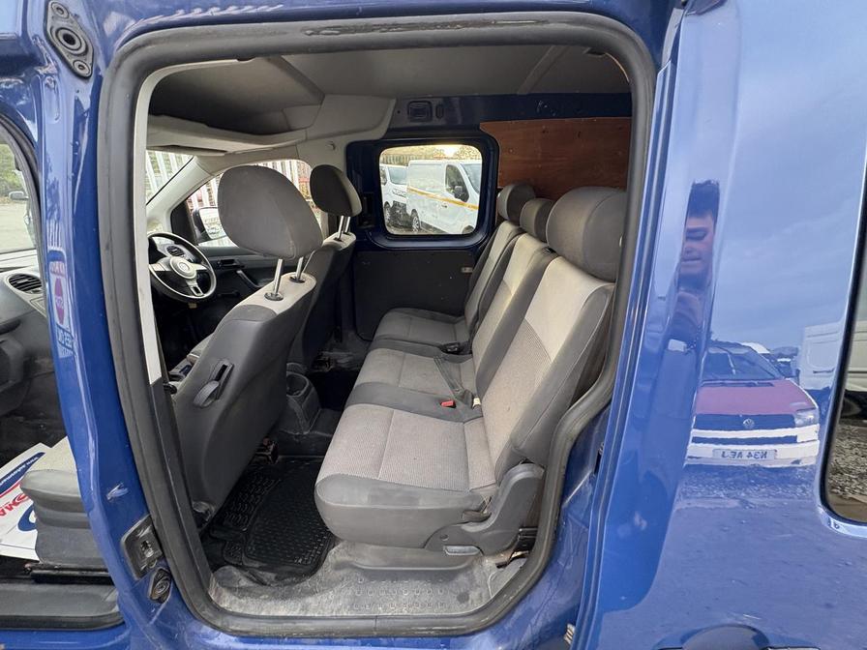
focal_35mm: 14
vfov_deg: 85.7
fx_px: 351
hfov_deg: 102.1
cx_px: 434
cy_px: 325
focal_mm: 2.22
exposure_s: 1/99
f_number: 2.2
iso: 200
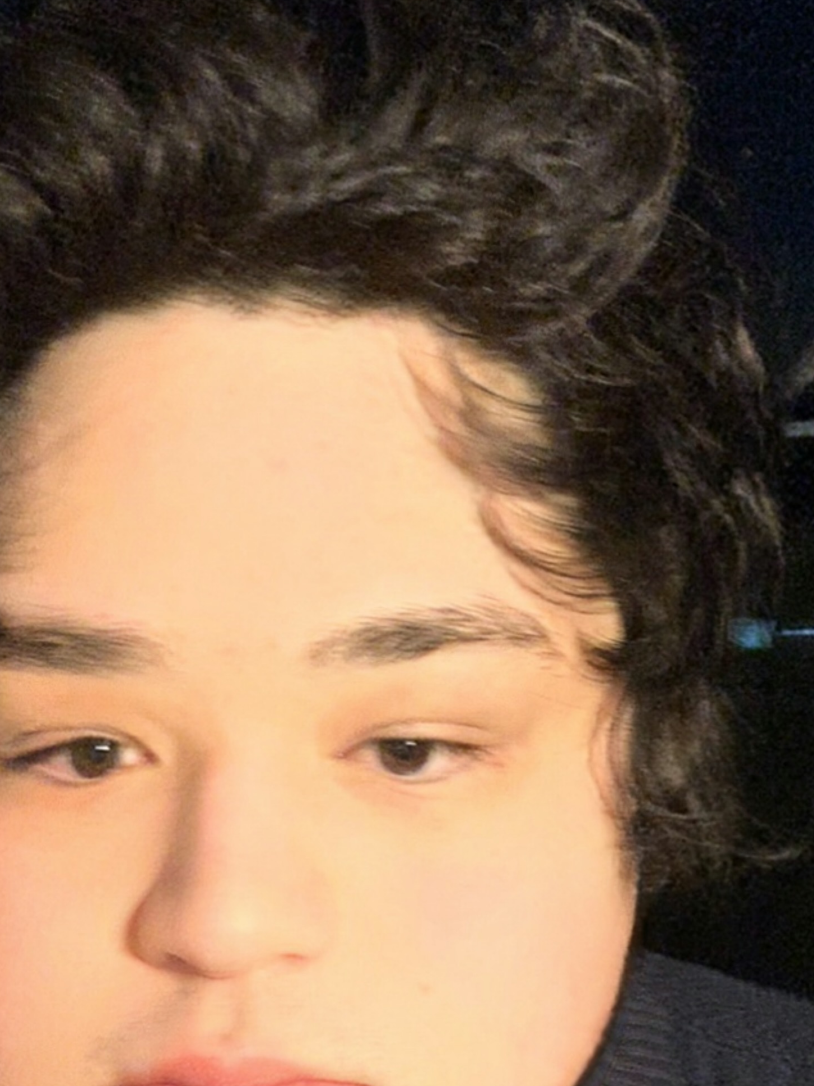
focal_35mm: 51
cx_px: 314
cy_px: 758
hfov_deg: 28.5
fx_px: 1599
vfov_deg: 36.9
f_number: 2.2
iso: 400
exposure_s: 1/25
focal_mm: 2.87
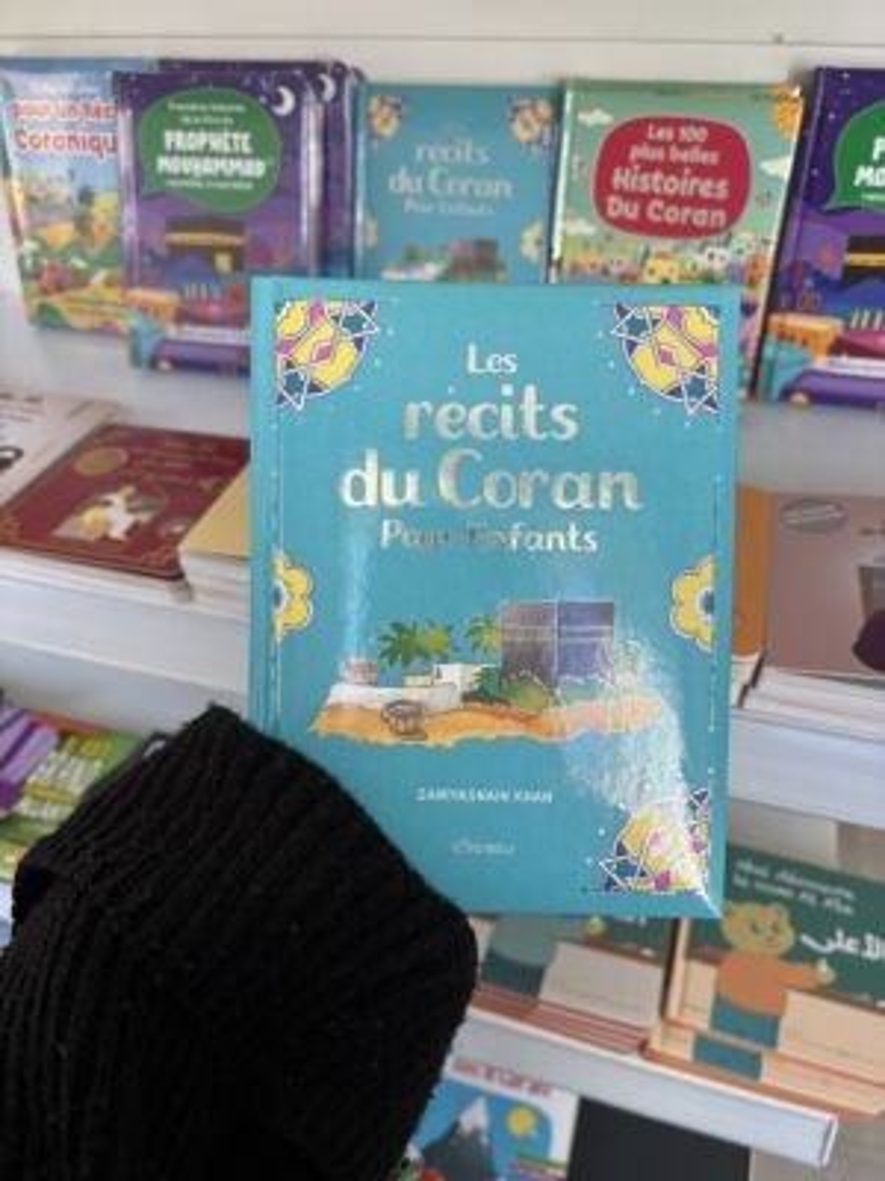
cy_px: 590
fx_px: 886
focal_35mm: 26
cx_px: 442
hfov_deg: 53.1
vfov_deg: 67.3
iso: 40
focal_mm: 5.96
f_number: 1.6
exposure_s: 1/100
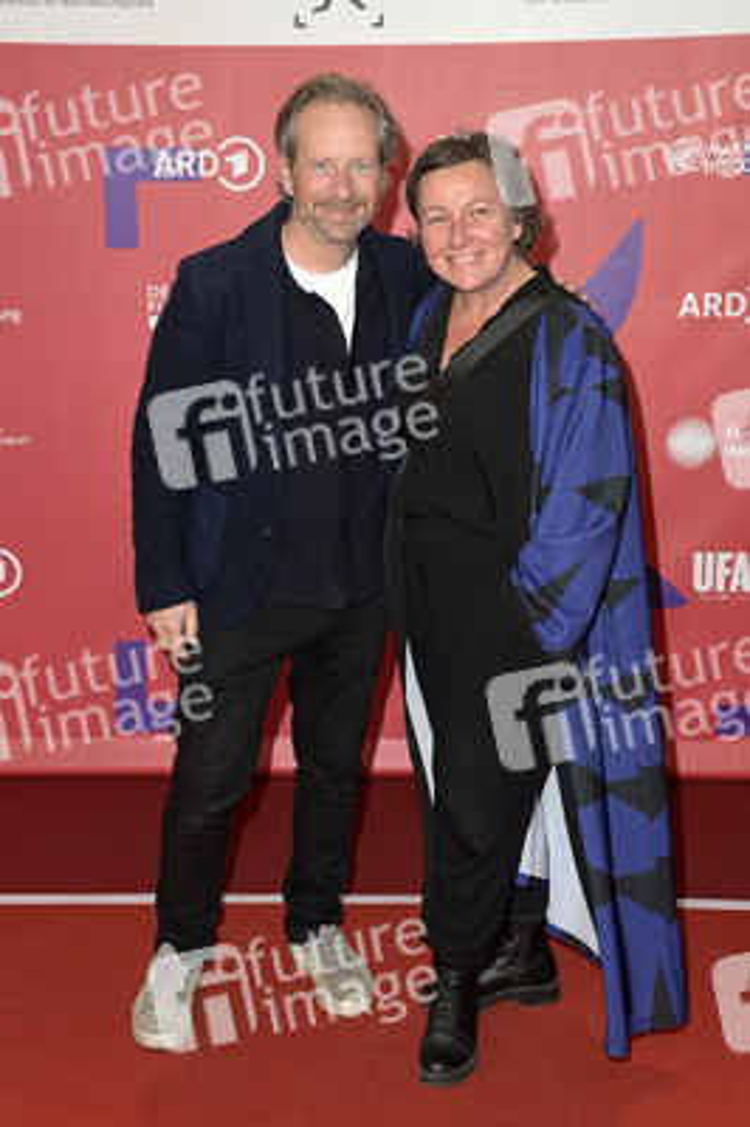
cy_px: 564
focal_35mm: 55
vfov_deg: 36.3
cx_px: 375
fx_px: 1722
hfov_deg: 24.6
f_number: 5.6
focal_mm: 55
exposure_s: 1/160
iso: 400
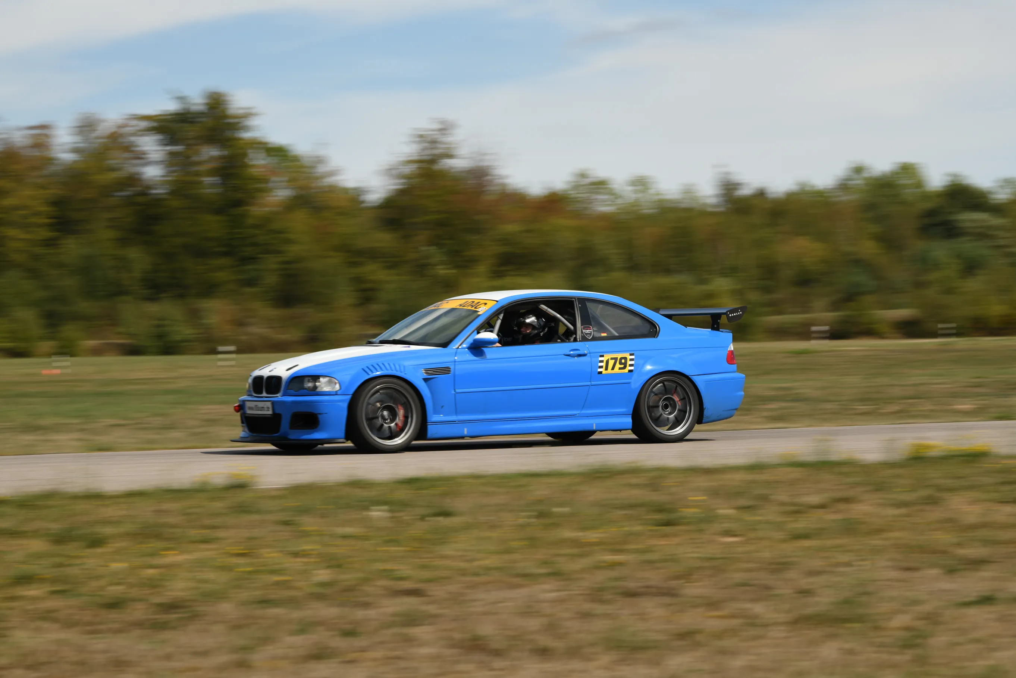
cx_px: 508
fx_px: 3810
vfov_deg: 10.2
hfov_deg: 15.2
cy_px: 339
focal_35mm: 135
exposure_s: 1/100
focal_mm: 135
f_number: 10
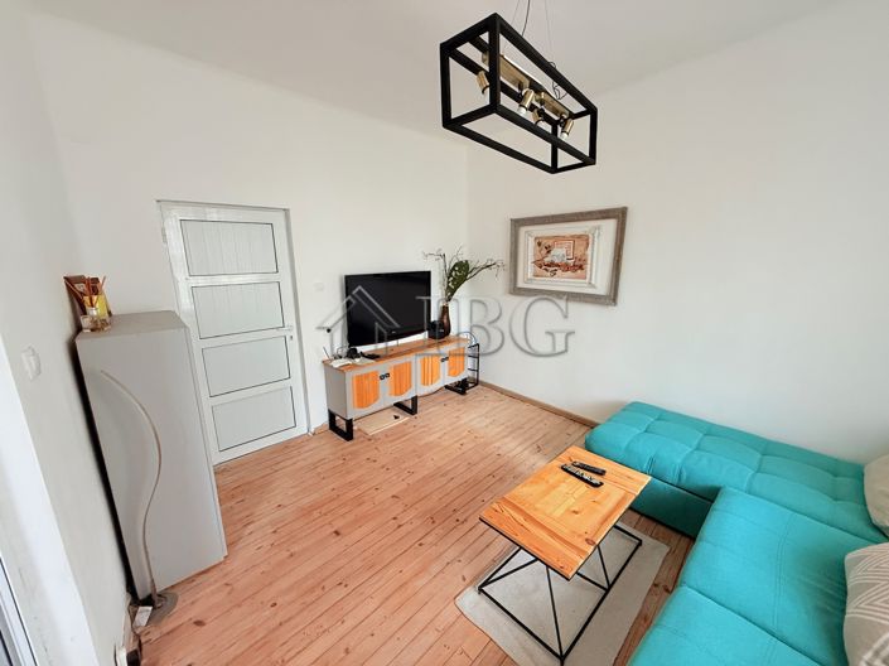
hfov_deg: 102.1
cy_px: 333
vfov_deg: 85.6
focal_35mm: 14
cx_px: 444
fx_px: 359
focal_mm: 2.22
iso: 320
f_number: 2.2
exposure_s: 1/76
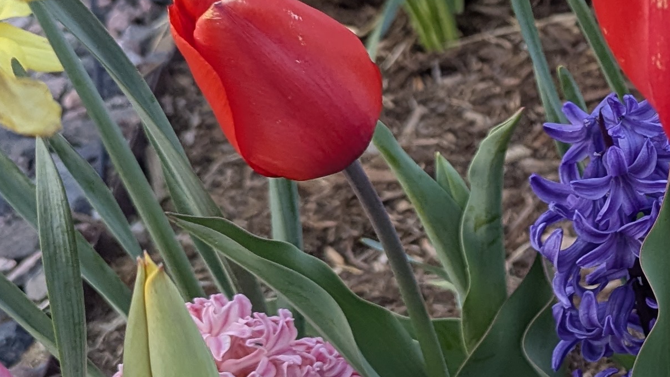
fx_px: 1581
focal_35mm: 89
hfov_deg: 21.8
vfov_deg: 13.6
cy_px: 114
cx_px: 851
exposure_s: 1/307
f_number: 1.85
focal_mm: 6.81
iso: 106
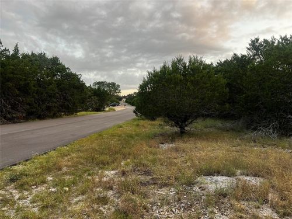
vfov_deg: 53.1
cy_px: 110
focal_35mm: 26
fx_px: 219
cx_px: 146
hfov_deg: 67.3
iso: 40
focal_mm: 5.7
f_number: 1.5
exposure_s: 1/245
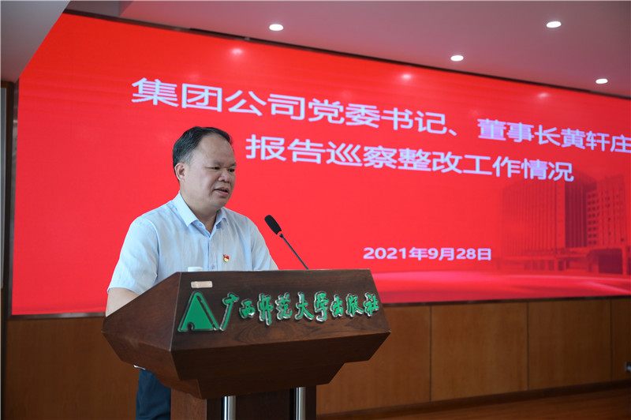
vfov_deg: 32.6
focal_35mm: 41
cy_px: 210
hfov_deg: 47.4
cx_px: 316
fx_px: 718
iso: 1000
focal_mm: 41
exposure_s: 1/320
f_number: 2.8
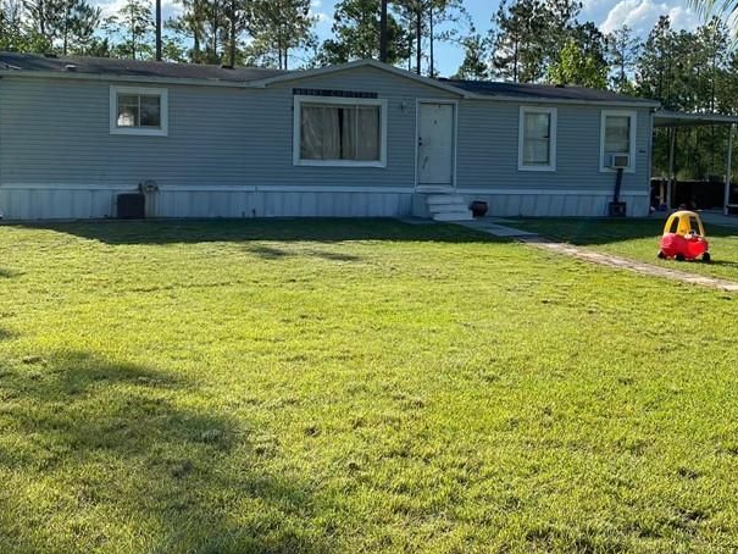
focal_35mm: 44
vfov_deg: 32.8
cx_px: 421
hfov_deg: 42.8
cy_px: 225
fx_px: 938
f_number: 1.8
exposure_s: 1/2688
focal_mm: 4.25
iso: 32
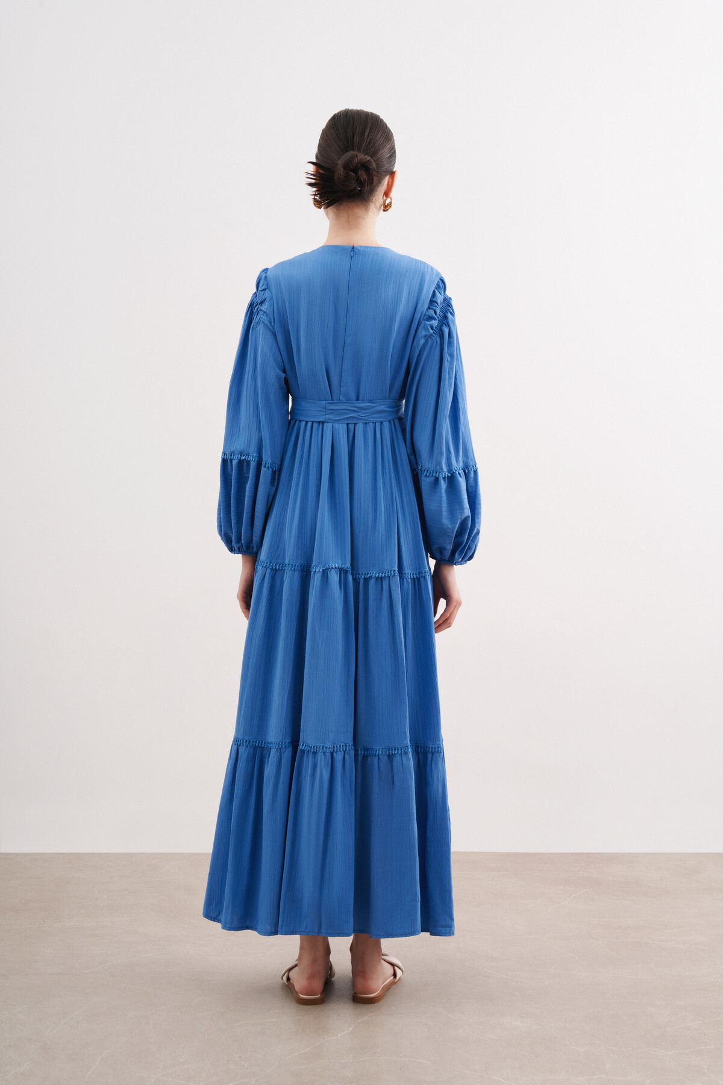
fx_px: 1717
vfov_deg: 35.1
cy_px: 542
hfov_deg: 23.8
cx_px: 362
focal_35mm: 57
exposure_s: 1/160
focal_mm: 57
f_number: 11
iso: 400
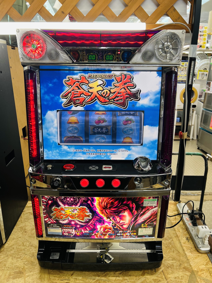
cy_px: 142
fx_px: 212
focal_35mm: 26
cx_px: 106
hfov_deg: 53.1
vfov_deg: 67.3
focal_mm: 5.7
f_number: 1.5
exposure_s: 1/62
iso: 40
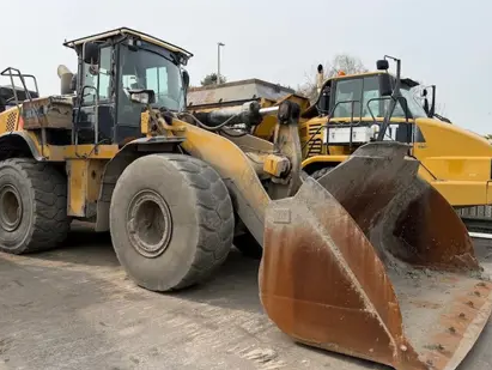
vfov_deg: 49.8
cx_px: 230
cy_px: 184
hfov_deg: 63.3
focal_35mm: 28
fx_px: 398
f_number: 1.78
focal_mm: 6.76
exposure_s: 1/3584
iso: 80
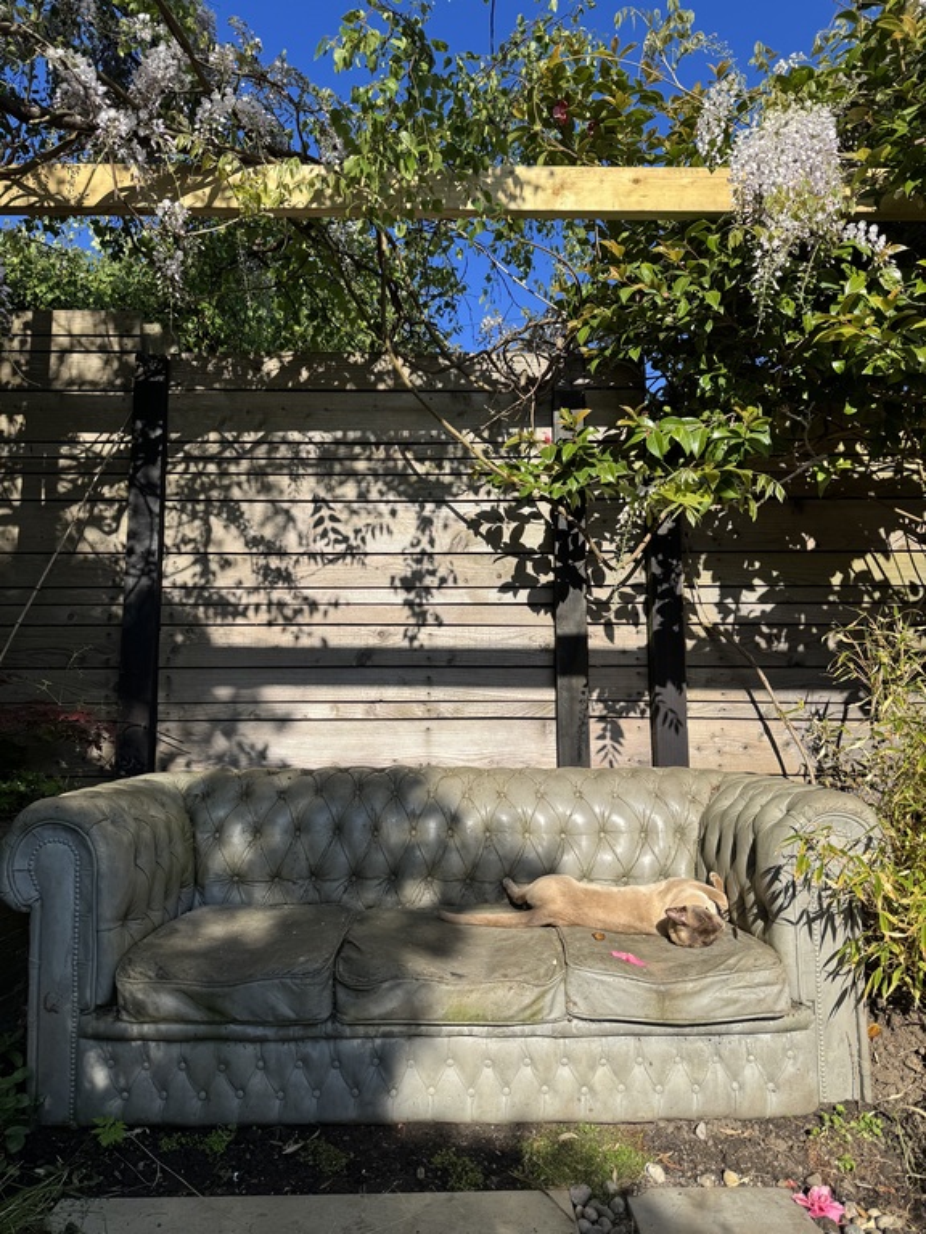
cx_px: 463
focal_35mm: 24
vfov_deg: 71.6
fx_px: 856
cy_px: 617
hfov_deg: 56.8
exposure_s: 1/3597
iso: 80
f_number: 1.78
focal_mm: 6.76
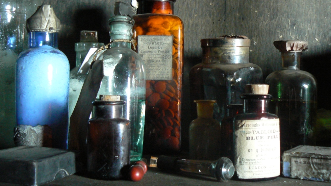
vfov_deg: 28.9
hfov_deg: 49.4
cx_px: 171
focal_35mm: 41
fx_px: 360
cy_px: 68
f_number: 2.8
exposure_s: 1/3.2
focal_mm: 6
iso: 200
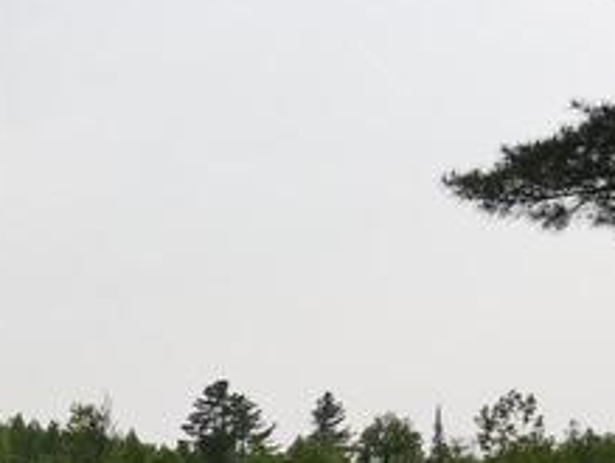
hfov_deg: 24.1
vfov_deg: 19.7
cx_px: -197
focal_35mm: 70
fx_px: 1246
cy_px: 567
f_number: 2.8
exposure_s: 1/1250
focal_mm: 4.5
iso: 100
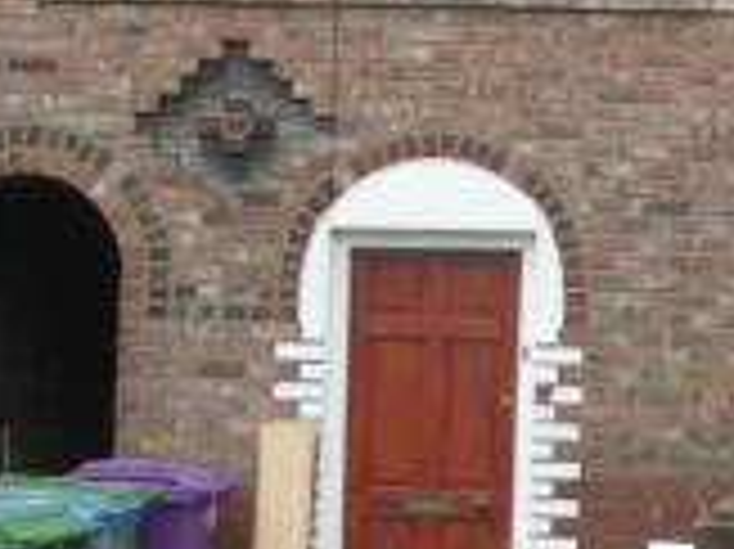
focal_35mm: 100
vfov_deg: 14.8
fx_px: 2119
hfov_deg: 19.2
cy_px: 250
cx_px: 691
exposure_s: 1/50
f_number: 3.2
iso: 80
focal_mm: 4.9
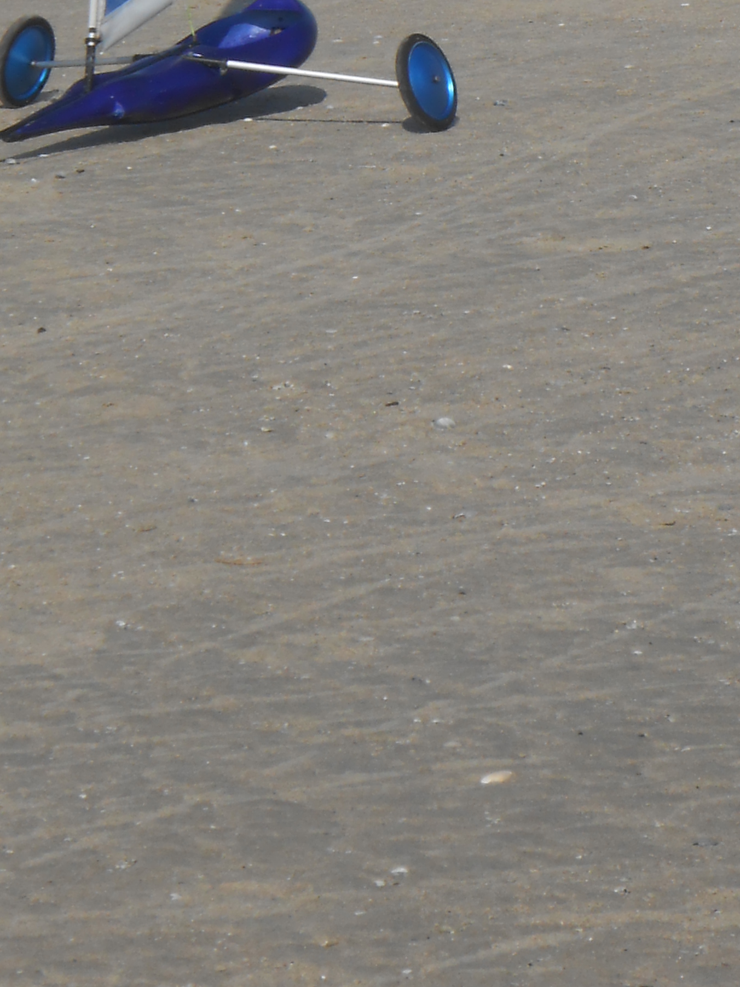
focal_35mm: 207
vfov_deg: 9.5
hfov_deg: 7.2
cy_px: -113
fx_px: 5901
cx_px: 396
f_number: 6.6
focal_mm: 14.5
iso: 80
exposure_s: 1/640
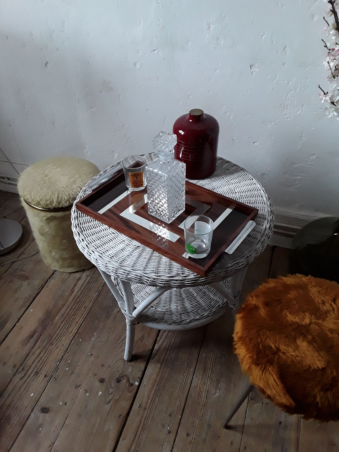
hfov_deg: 51.4
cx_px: 170
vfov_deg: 65.3
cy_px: 226
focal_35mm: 27
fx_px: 353
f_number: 1.9
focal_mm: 2.91
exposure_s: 1/33
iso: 200
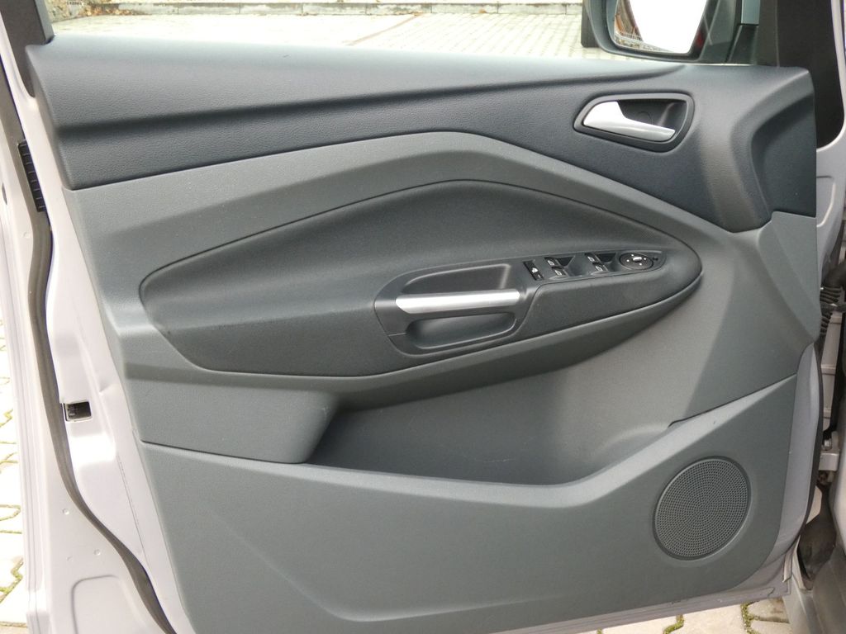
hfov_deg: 43.9
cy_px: 317
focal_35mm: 43
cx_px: 423
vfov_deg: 33.6
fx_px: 1051
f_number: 5.6
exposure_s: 1/80
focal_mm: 7.8
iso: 500
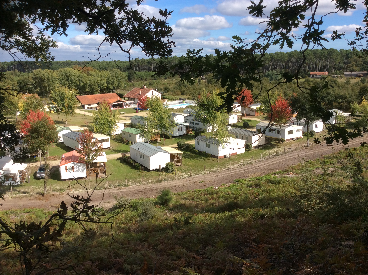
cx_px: 184
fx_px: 340
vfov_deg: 44.1
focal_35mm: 32
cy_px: 138
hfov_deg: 56.9
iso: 32
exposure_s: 1/1300
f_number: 2.4
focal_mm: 3.3
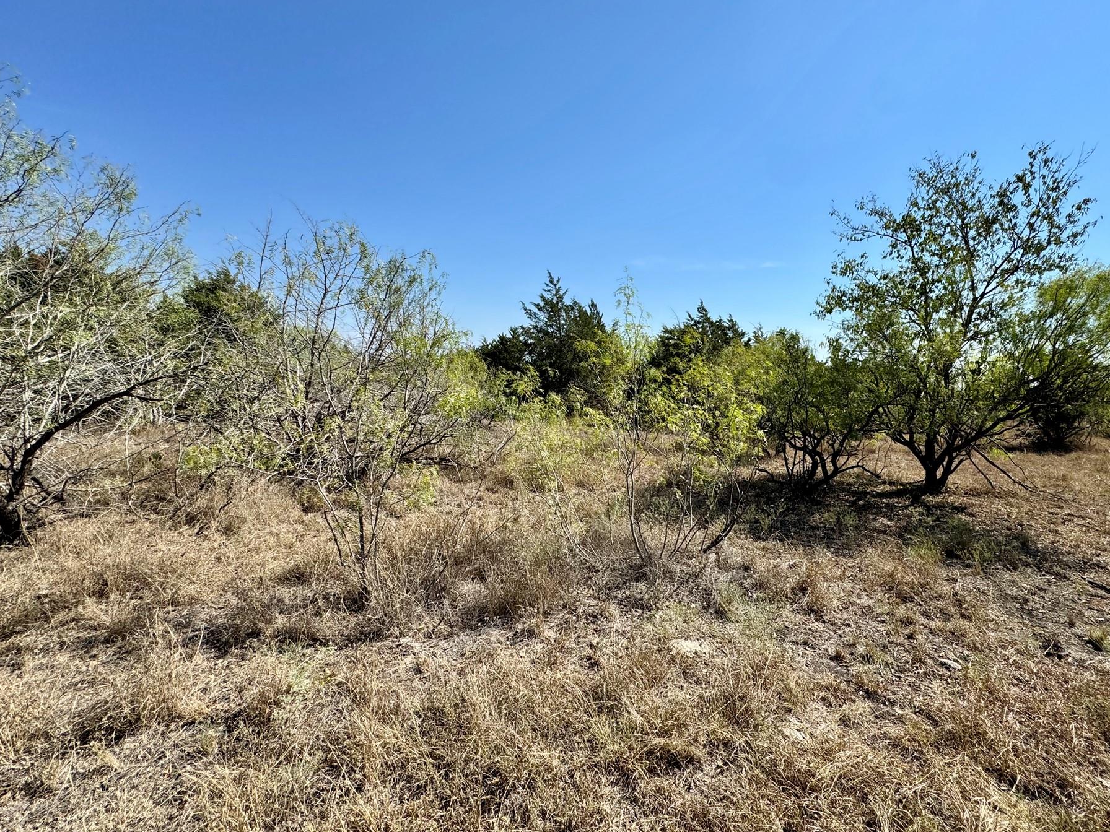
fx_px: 513
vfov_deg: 78.0
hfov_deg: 94.3
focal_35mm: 16
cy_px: 391
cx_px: 605
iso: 50
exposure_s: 1/2415
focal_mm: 2.22
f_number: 2.2
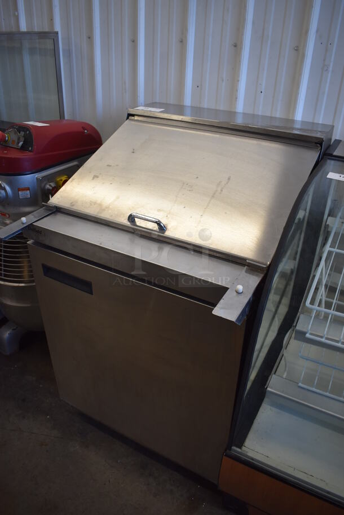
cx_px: 172
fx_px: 386
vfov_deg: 67.3
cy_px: 258
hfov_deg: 48.0
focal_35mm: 27
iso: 450
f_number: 3.5
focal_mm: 18
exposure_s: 1/250
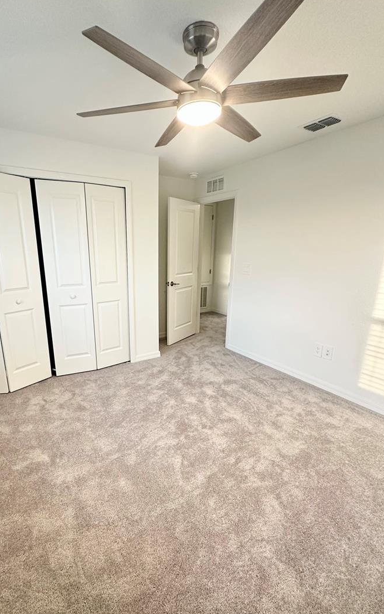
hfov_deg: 67.5
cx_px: 159
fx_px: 285
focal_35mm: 17
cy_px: 326
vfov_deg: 94.2
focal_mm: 2.22
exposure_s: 1/60
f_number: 2.2
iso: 200
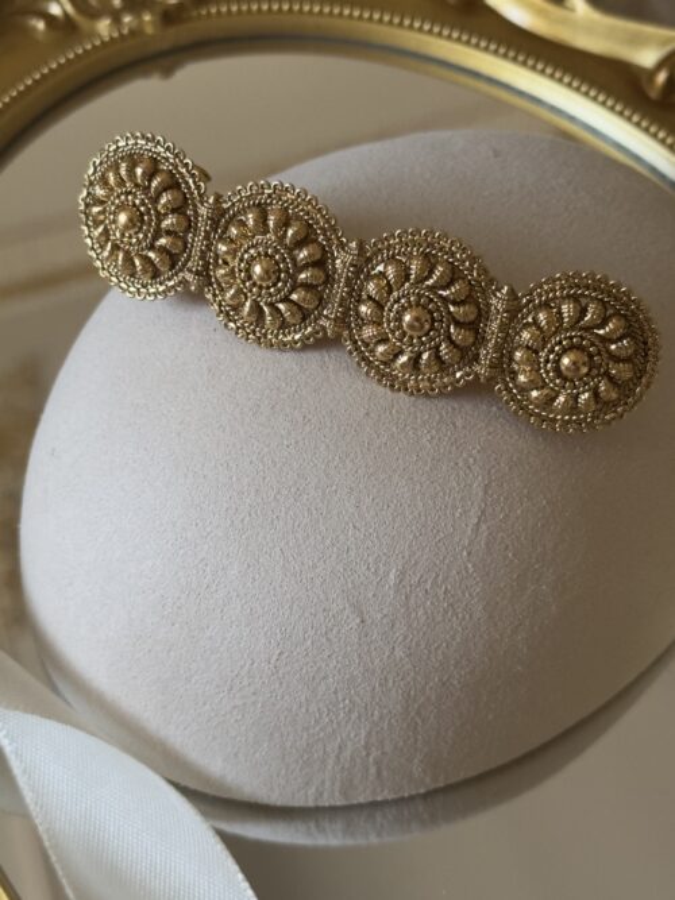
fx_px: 1248
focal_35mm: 48
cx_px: 338
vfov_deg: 39.7
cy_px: 450
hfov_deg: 30.3
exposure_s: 1/49
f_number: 1.78
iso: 250
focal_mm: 6.86
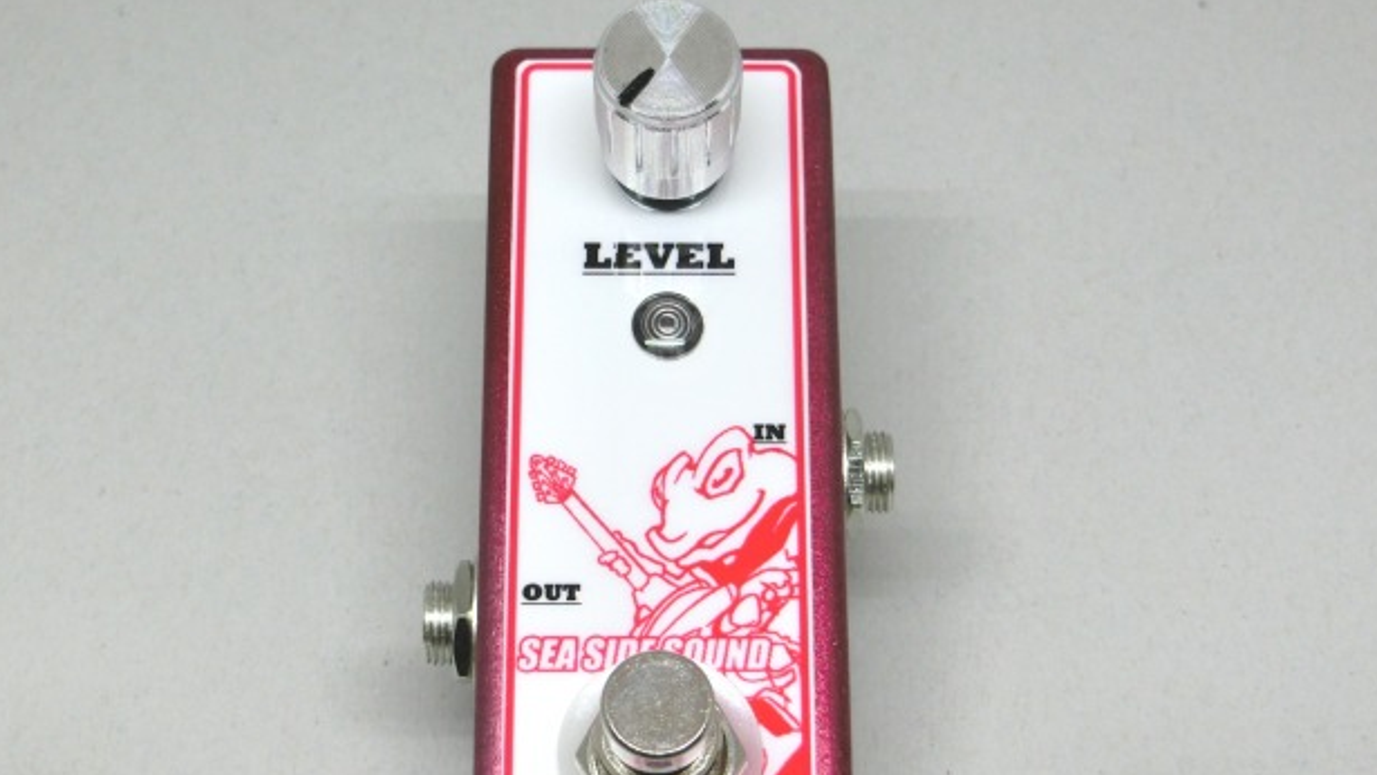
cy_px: 457
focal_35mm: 68
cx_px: 690
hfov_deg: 31.0
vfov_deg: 17.7
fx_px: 2483
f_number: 5
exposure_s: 1/125
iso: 100
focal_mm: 10.7
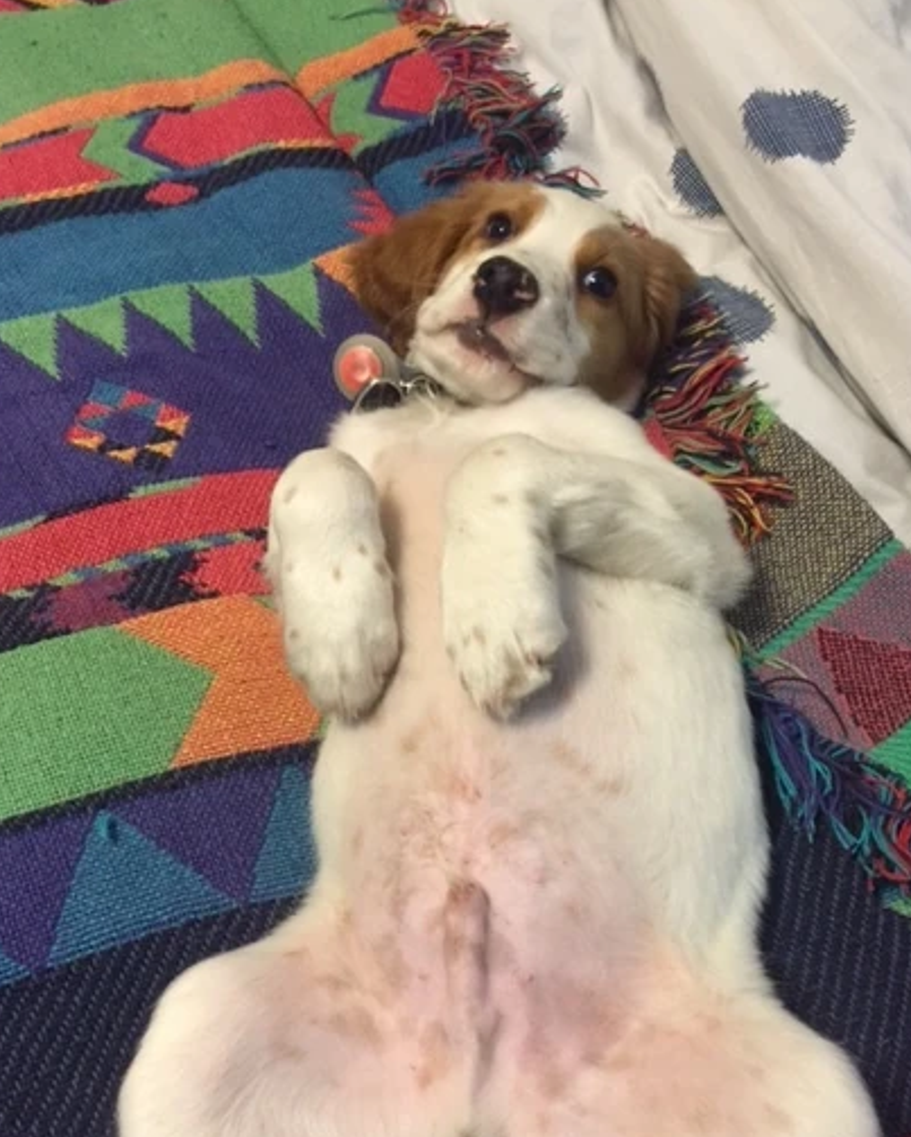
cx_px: 436
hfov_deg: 41.2
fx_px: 1212
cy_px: 698
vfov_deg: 49.8
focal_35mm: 36
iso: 125
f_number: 2.2
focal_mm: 4.15
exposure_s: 1/15
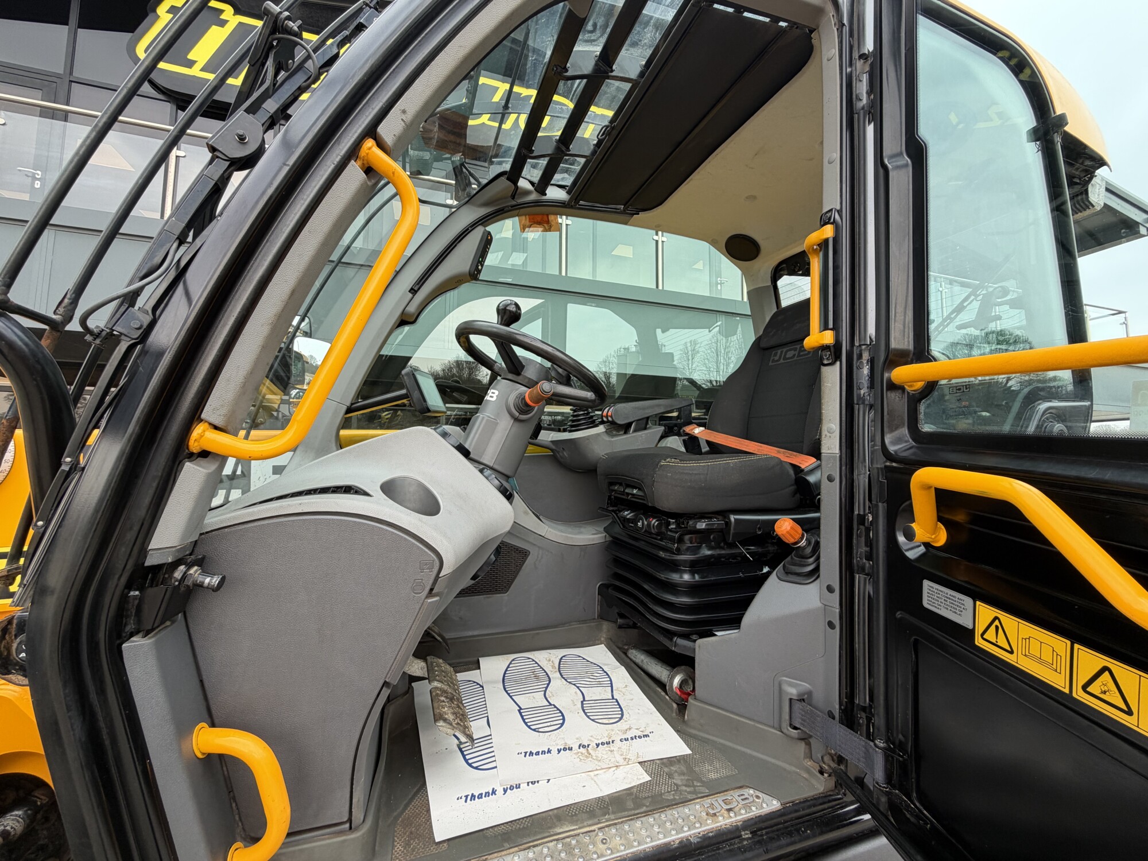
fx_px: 464
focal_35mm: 14
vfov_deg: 85.7
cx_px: 574
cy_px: 430
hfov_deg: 102.1
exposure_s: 1/123
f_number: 2.2
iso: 40
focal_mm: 2.22
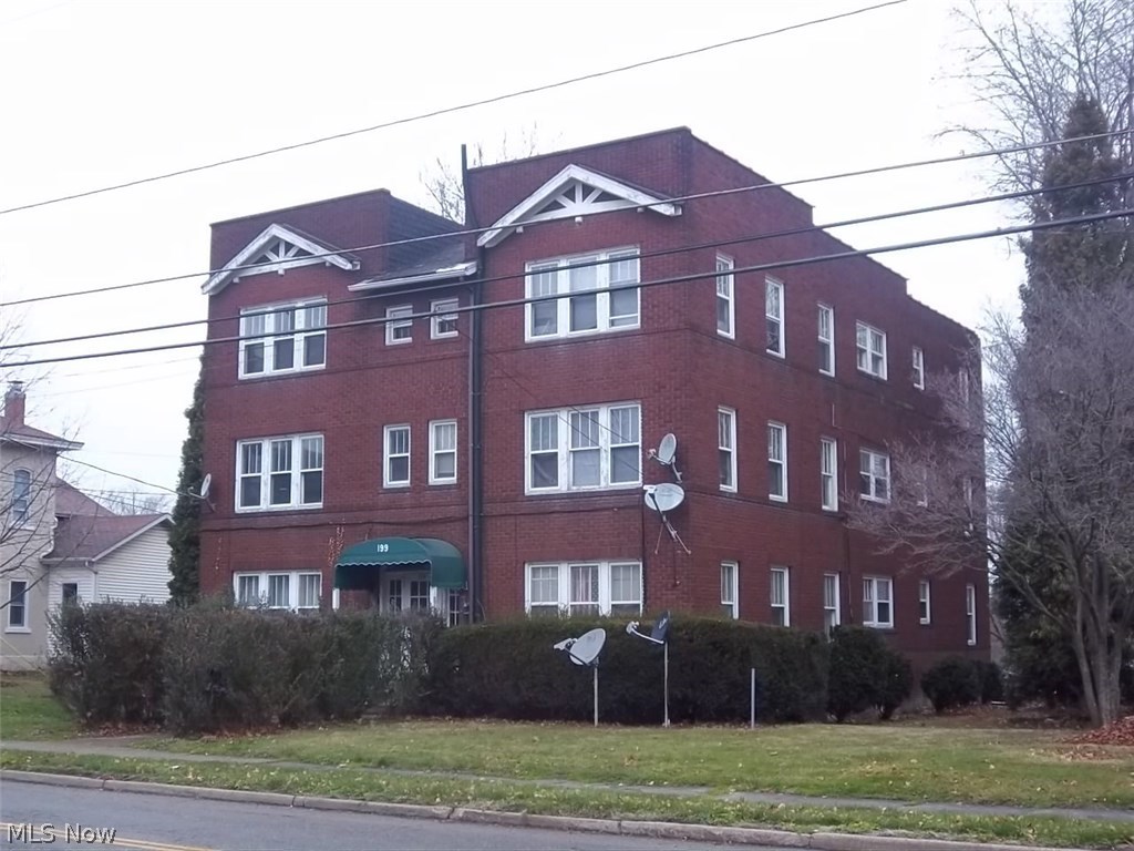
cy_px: 426
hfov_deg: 40.4
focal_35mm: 47
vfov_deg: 30.9
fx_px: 1540
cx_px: 567
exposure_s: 1/80
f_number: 4.58
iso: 160
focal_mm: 8.3
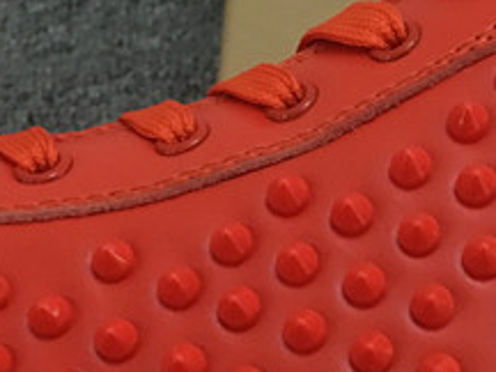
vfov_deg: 15.4
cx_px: 514
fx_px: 1347
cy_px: 396
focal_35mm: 94
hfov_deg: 20.1
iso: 200
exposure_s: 1/25
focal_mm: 4.15
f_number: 2.2
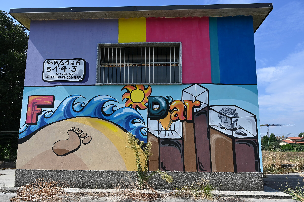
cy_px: 101
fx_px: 257
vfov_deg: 42.9
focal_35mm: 30
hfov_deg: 61.1
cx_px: 152
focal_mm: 30.5
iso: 200
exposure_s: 1/400
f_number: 10
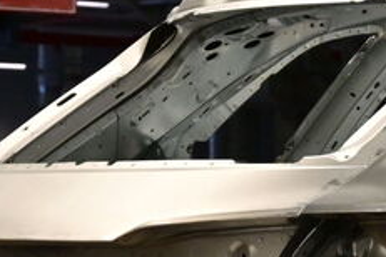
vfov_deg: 4.4
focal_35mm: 312
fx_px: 3345
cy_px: 155
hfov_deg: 6.6
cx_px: 388
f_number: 6.3
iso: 1000
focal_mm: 50
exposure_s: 1/250
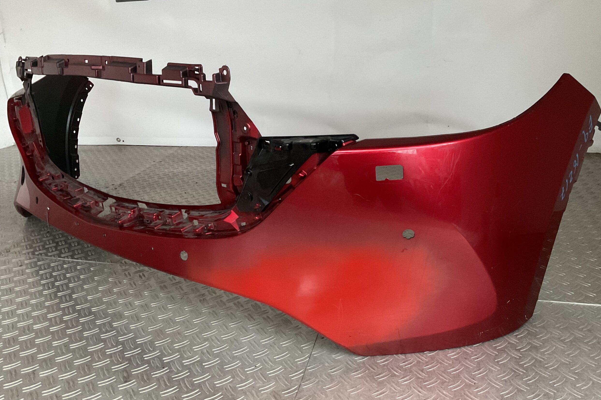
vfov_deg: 42.3
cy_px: 183
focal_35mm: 31
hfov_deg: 60.3
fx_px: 518
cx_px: 298
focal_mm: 3
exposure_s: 1/33
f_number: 1.8
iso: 320
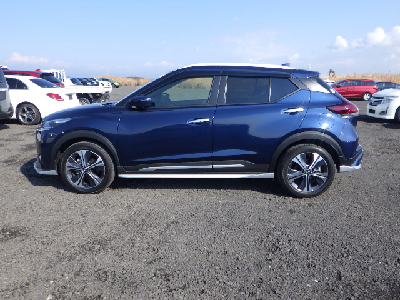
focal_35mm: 28
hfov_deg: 63.4
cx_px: 200
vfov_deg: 49.7
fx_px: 324
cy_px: 150
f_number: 4.2
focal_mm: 5
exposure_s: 1/640
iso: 125
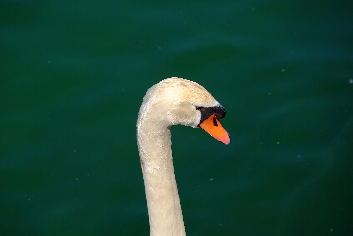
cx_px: 176
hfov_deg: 11.8
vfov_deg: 7.9
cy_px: 118
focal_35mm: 174
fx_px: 1706
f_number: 5.6
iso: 200
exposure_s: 1/1000
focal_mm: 116.1
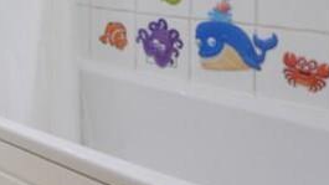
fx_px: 515
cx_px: 17
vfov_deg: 19.5
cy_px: -19
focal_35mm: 59
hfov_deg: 33.1
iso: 400
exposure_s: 1/60
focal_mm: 7
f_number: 4
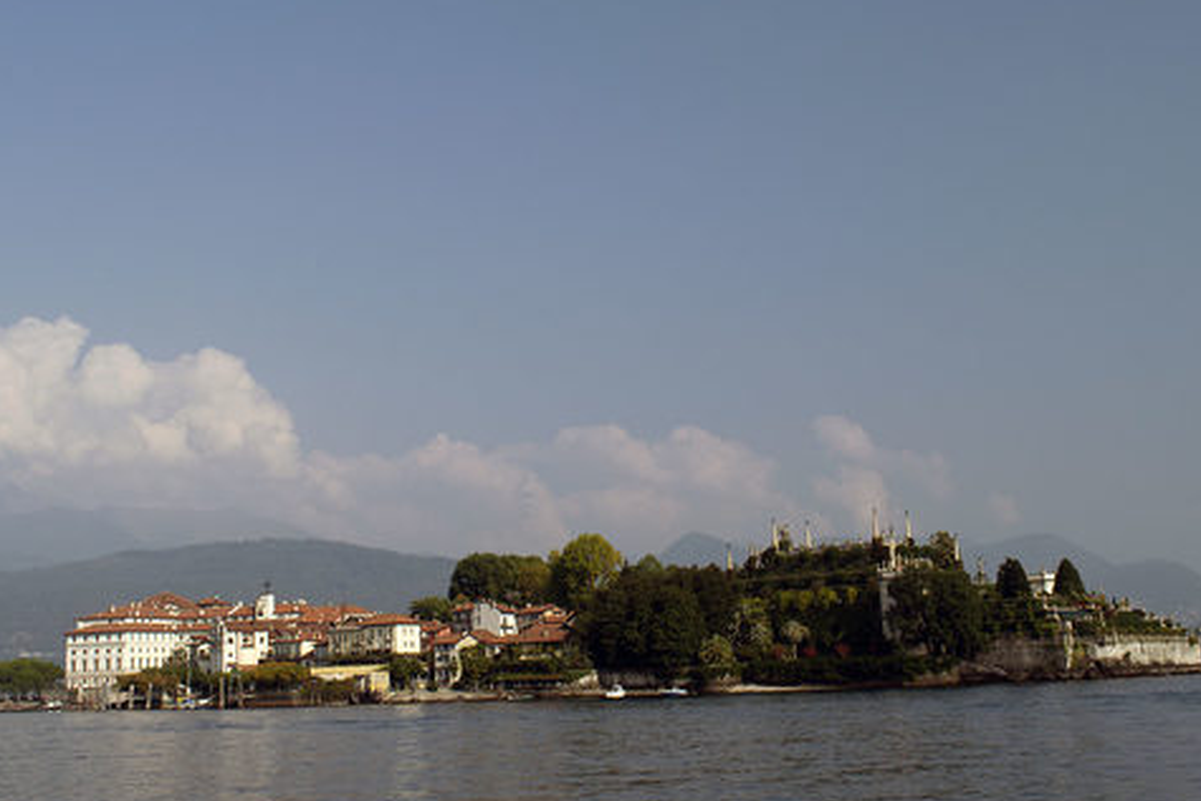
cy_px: 328
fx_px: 1769
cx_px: 569
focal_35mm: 53
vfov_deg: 25.5
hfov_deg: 37.5
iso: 100
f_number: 11
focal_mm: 28
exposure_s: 1/125
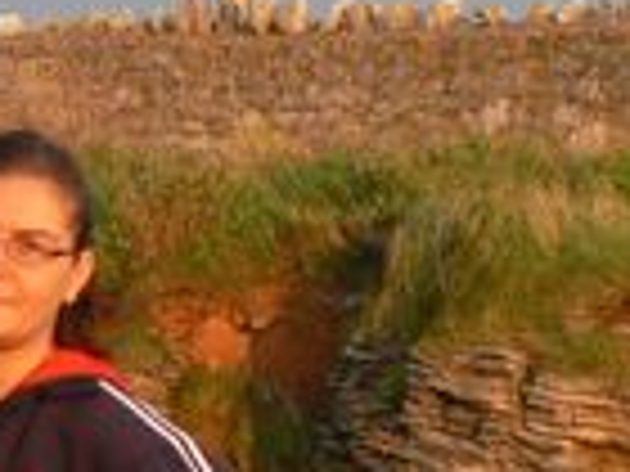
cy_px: 319
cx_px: -194
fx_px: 6752
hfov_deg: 5.3
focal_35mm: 371
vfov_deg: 4.0
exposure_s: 1/60
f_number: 4
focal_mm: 21.6
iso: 80
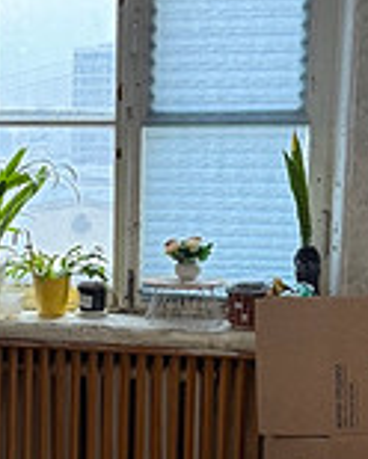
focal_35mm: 101
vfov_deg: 18.8
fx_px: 1375
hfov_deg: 15.0
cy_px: 376
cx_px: 19
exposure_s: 1/50
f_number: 1.78
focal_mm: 6.76
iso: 640
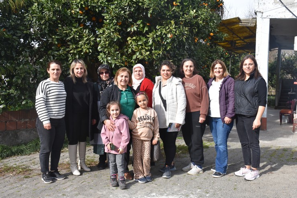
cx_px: 148
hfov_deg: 49.6
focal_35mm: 39
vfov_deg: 34.2
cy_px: 99
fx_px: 322
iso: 500
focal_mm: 26
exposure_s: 1/500
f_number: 8
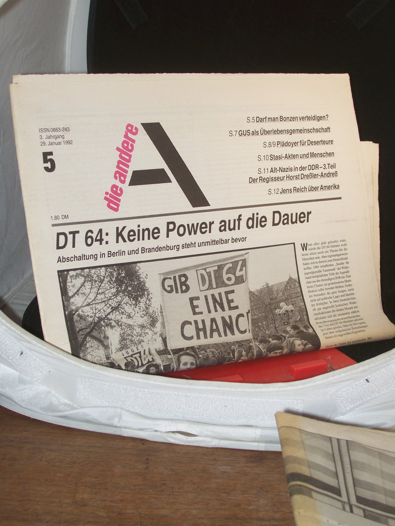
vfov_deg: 36.2
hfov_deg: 27.5
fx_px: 806
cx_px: 198
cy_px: 263
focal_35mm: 53
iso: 80
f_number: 3.2
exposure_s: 1/80
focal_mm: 8.7
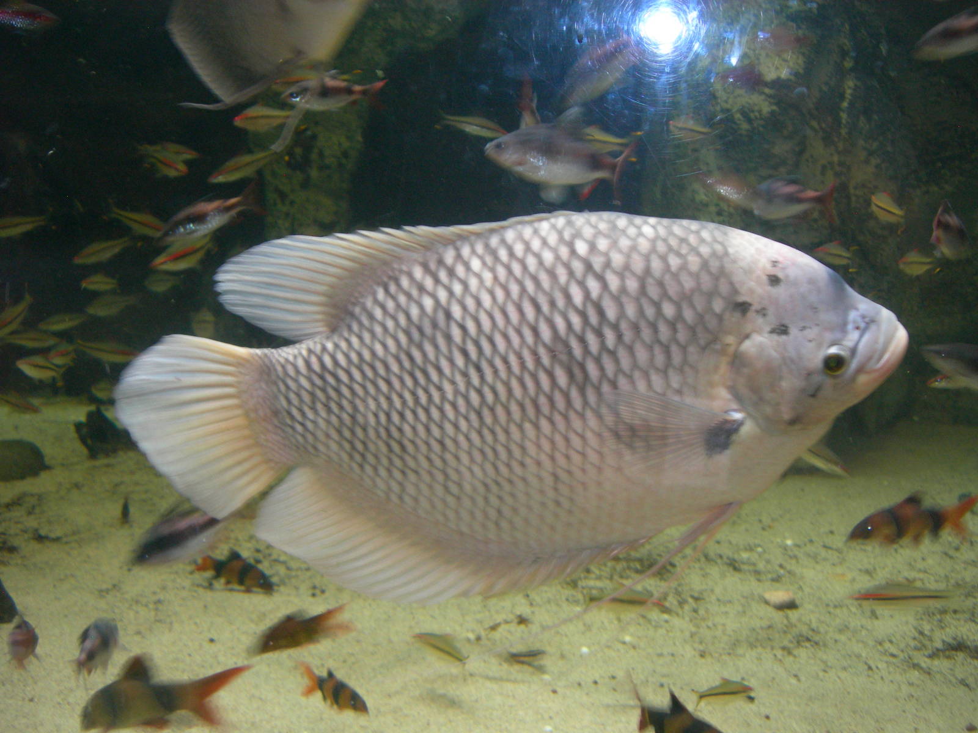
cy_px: 366
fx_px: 1074
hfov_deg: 49.0
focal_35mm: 38
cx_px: 489
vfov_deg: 37.7
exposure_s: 1/10
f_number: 2.8
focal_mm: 7.8
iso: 200
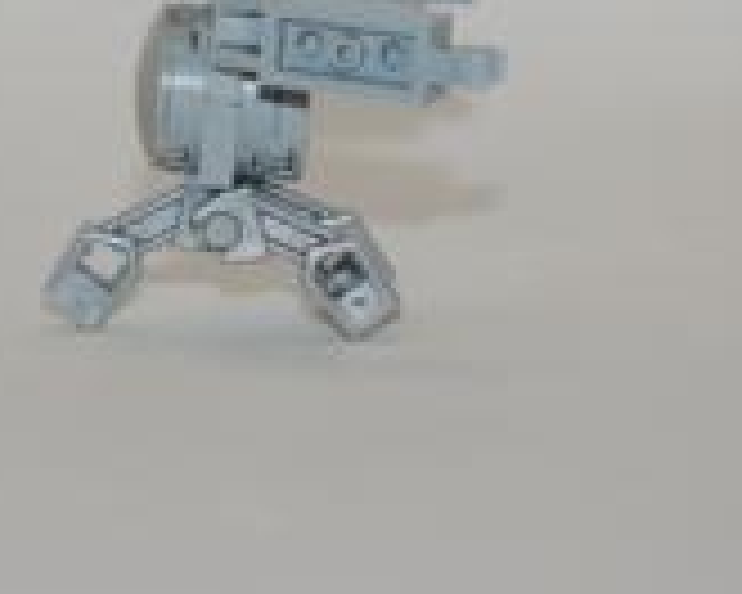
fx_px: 7532
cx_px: 256
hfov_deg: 5.6
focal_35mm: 343
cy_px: 58
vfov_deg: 4.5
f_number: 5.6
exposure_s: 1/60
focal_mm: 90
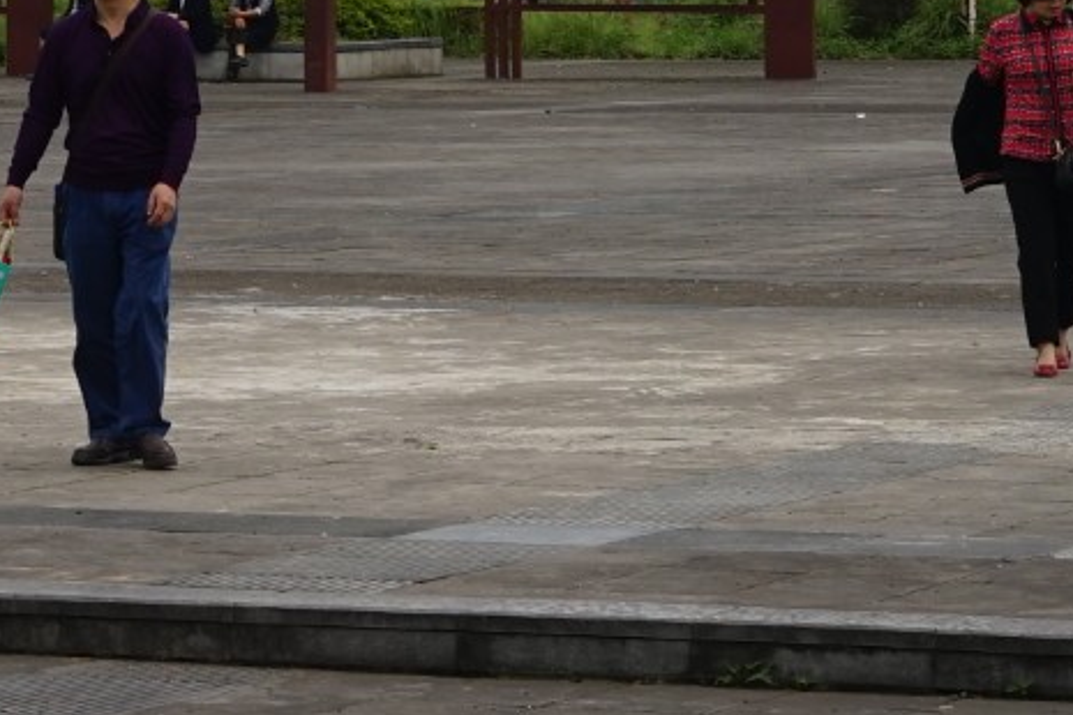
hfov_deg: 8.5
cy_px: -640
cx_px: 16
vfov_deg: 5.6
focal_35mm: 242
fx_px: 7212
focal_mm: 55
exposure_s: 1/160
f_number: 11
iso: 100
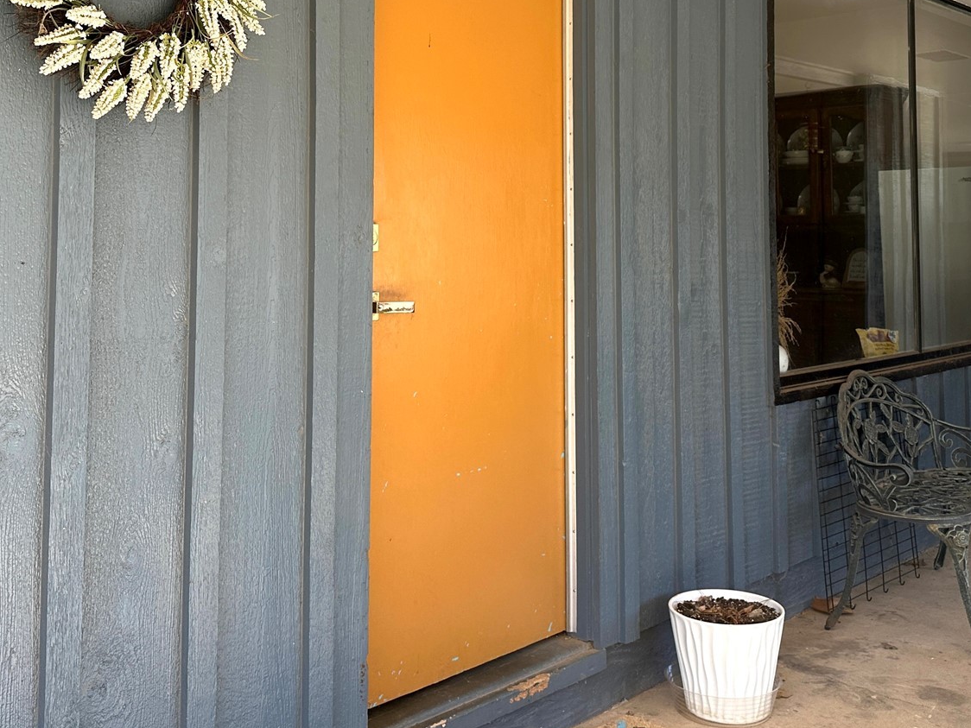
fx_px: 1150
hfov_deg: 45.8
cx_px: 469
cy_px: 184
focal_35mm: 41
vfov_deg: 34.4
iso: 64
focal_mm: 6.86
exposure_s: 1/225
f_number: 1.78
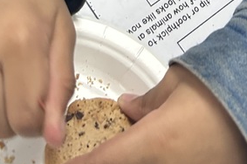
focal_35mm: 98
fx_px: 672
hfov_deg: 20.8
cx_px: 159
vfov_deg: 11.5
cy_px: -232
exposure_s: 1/60
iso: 200
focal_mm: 5.7
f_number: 1.5
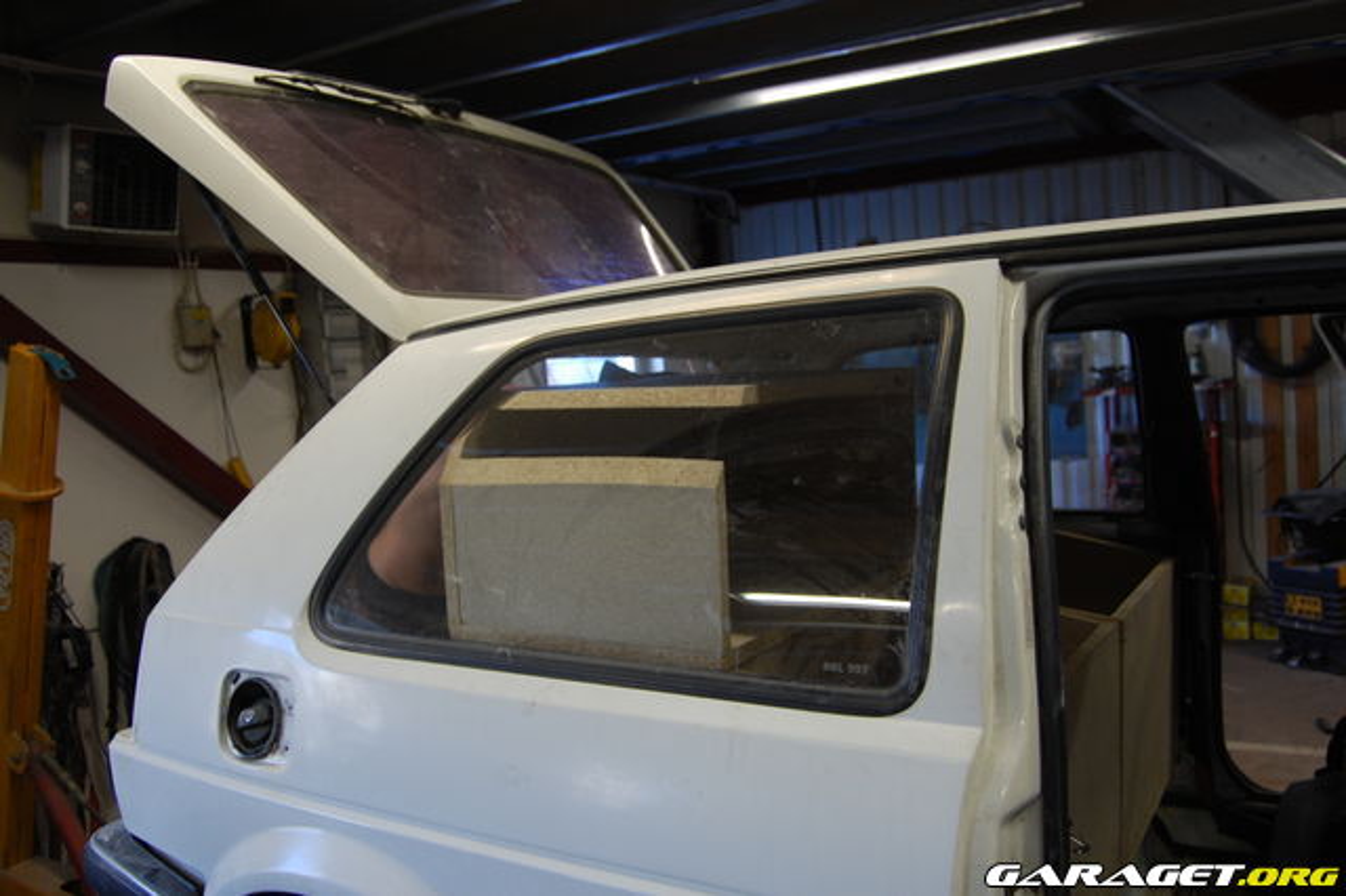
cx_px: 673
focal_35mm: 30
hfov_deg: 62.0
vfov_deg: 43.6
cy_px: 448
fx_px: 1121
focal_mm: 20
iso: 400
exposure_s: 1/50
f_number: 3.8
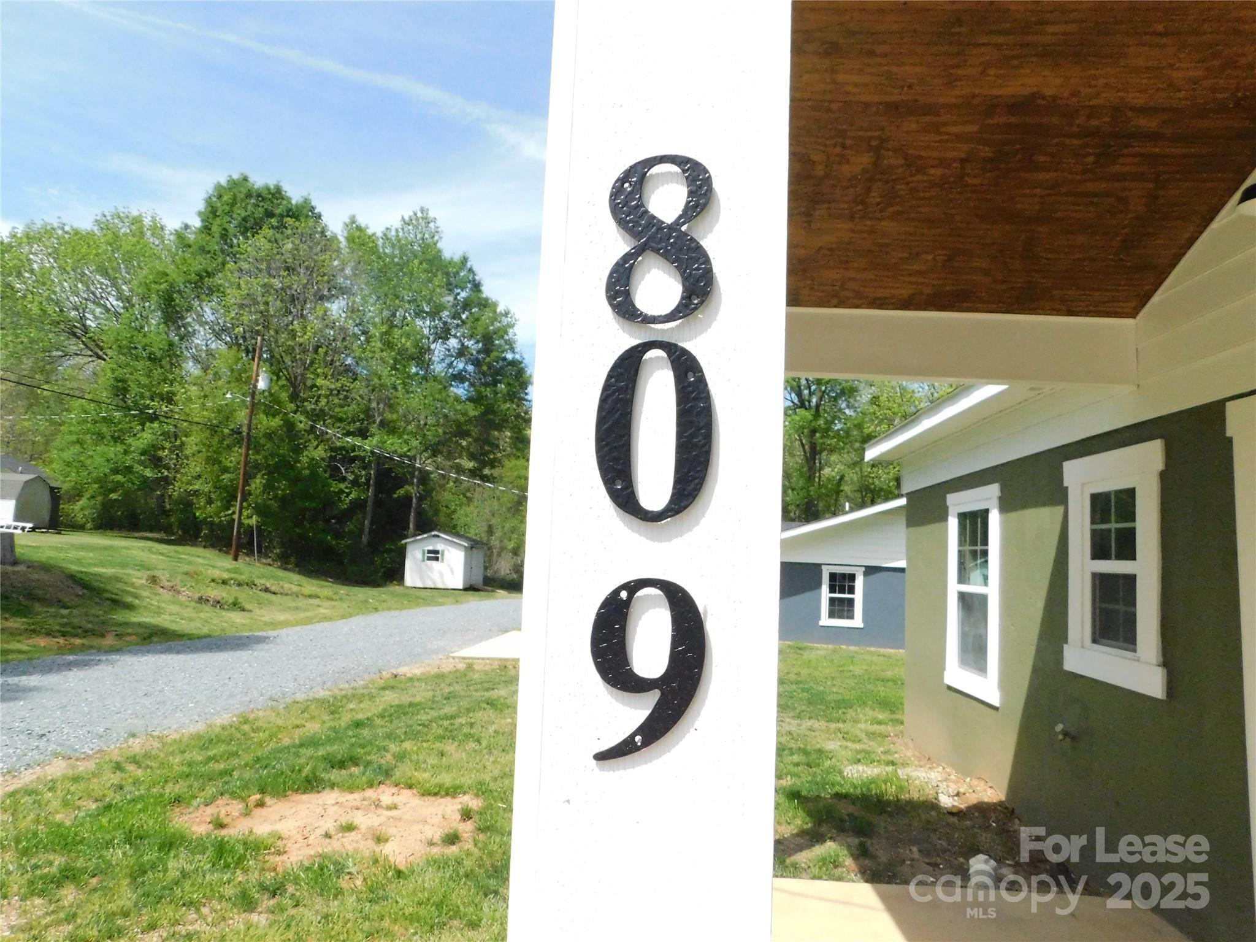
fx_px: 835
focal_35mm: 23
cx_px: 628
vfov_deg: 58.9
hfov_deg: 73.9
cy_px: 471
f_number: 6
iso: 800
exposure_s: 1/1500
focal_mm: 4
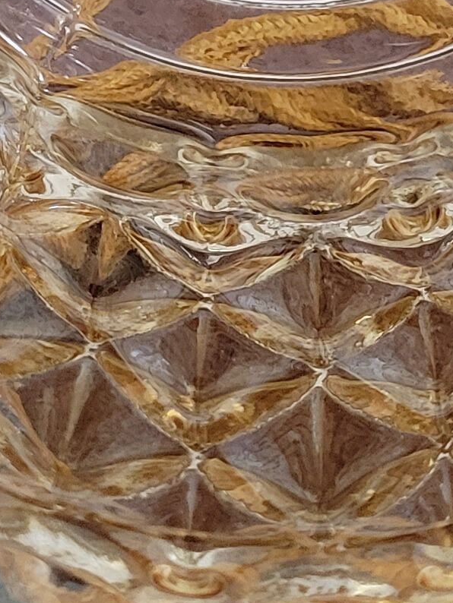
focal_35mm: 132
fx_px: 2302
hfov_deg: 11.2
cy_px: 17
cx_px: 188
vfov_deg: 14.7
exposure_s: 1/100
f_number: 1.8
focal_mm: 5.4
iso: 320
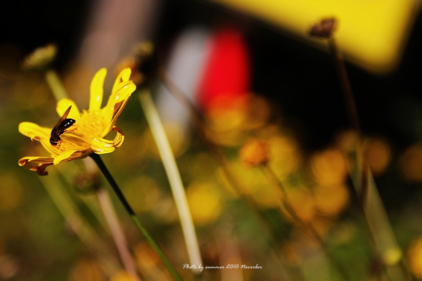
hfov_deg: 18.3
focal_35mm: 112
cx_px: 222
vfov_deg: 12.2
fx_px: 1312
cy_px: 148
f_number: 5.6
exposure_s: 1/160
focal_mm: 70
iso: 100
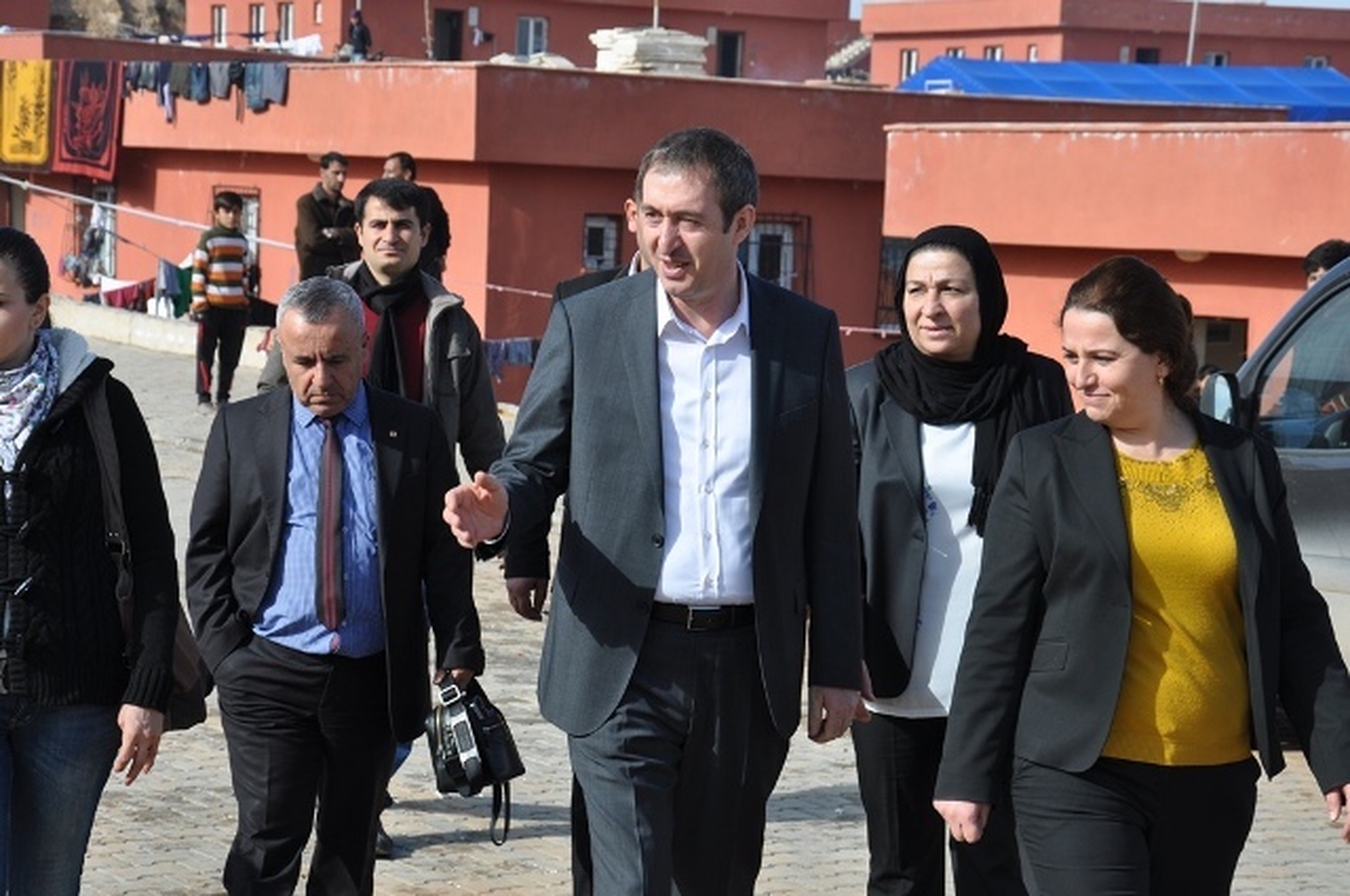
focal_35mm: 99
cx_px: 675
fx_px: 3708
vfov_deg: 13.8
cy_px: 448
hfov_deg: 20.6
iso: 200
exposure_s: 1/320
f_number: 9
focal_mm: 66
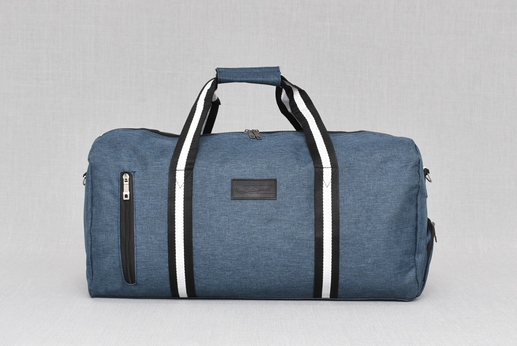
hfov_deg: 44.9
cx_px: 258
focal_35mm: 44
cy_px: 173
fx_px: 625
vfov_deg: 30.9
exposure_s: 1/60
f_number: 5.6
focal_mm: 29
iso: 100
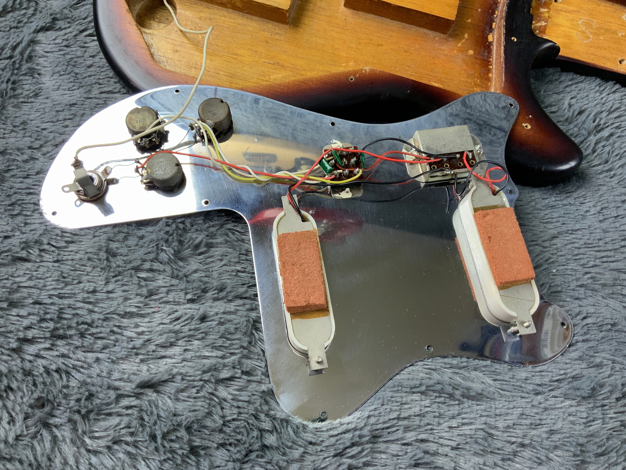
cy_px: 235
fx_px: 524
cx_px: 313
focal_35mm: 29
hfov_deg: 61.7
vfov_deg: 48.2
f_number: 1.8
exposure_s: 1/63
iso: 64
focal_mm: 3
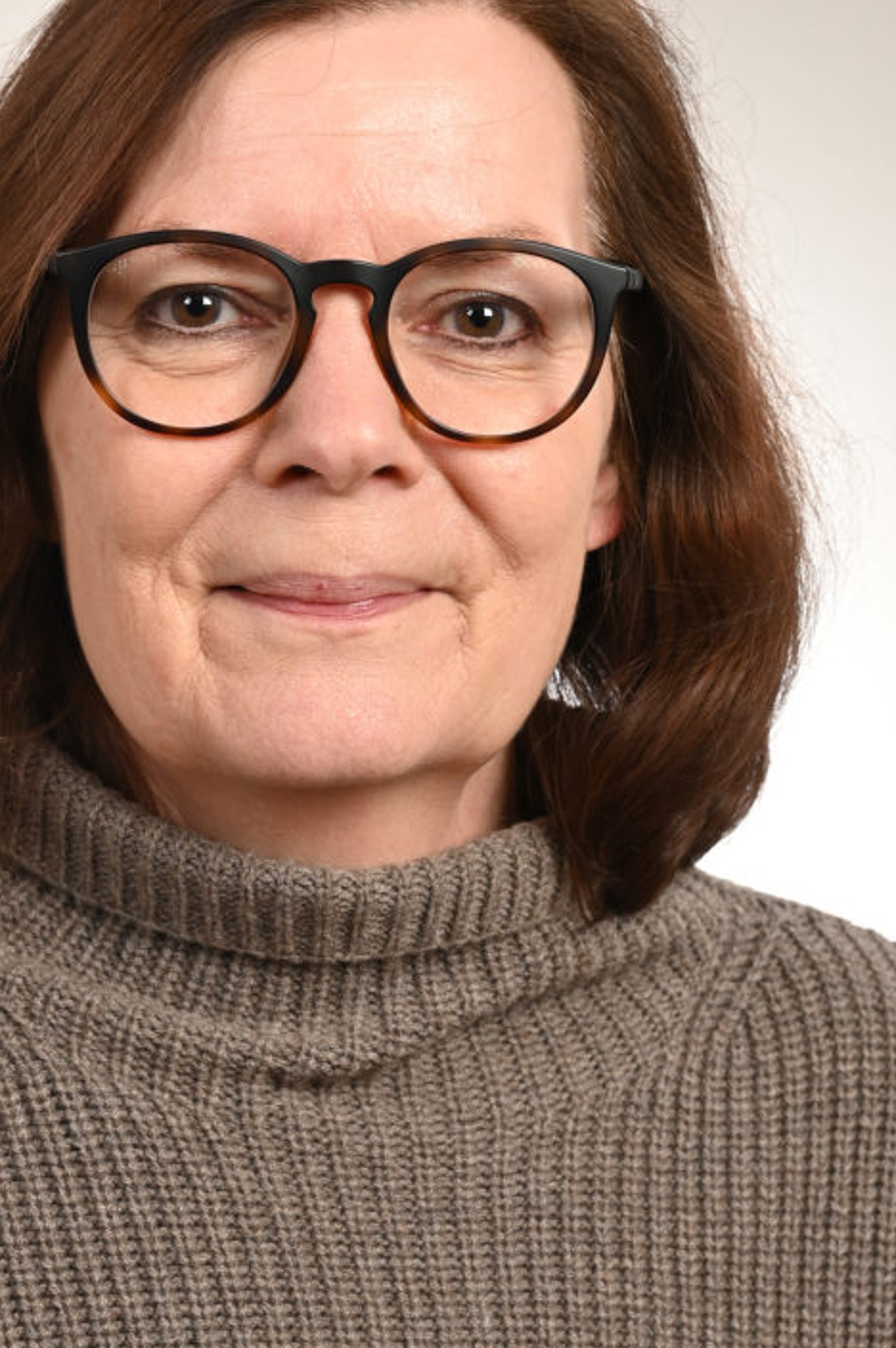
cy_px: 672
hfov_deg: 14.2
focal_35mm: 96
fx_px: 3591
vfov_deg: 21.3
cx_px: 342
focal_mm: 66
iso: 125
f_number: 8
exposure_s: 1/160
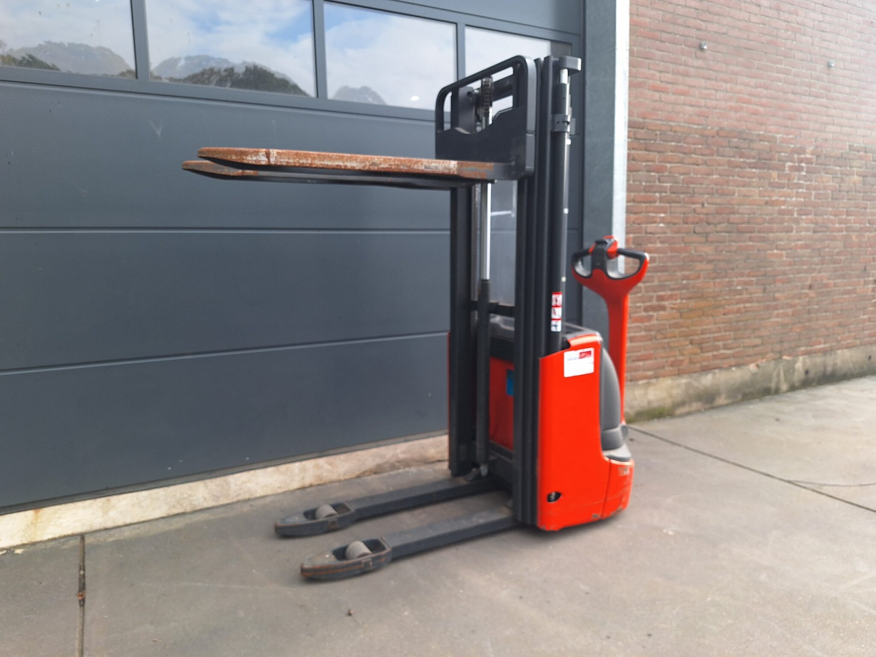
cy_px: 328
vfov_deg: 58.9
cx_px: 438
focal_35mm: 23
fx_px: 582
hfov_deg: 73.9
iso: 40
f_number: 1.8
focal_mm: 5.54
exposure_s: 1/263
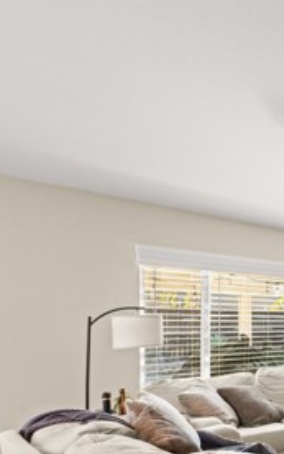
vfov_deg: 55.8
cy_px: 330
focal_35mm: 33
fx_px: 409
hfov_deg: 24.3
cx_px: 474
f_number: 8
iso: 1250
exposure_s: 1/15
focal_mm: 14
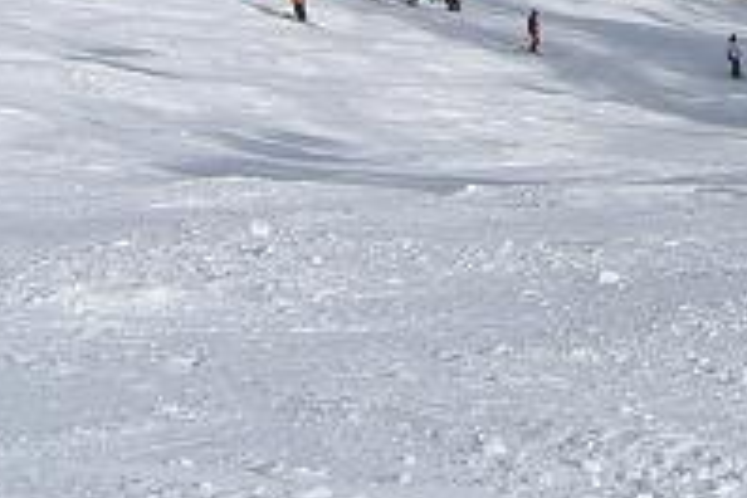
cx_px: 845
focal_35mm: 160
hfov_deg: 12.6
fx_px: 3320
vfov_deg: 8.2
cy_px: -434
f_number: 4.4
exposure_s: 1/2000
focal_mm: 6.3
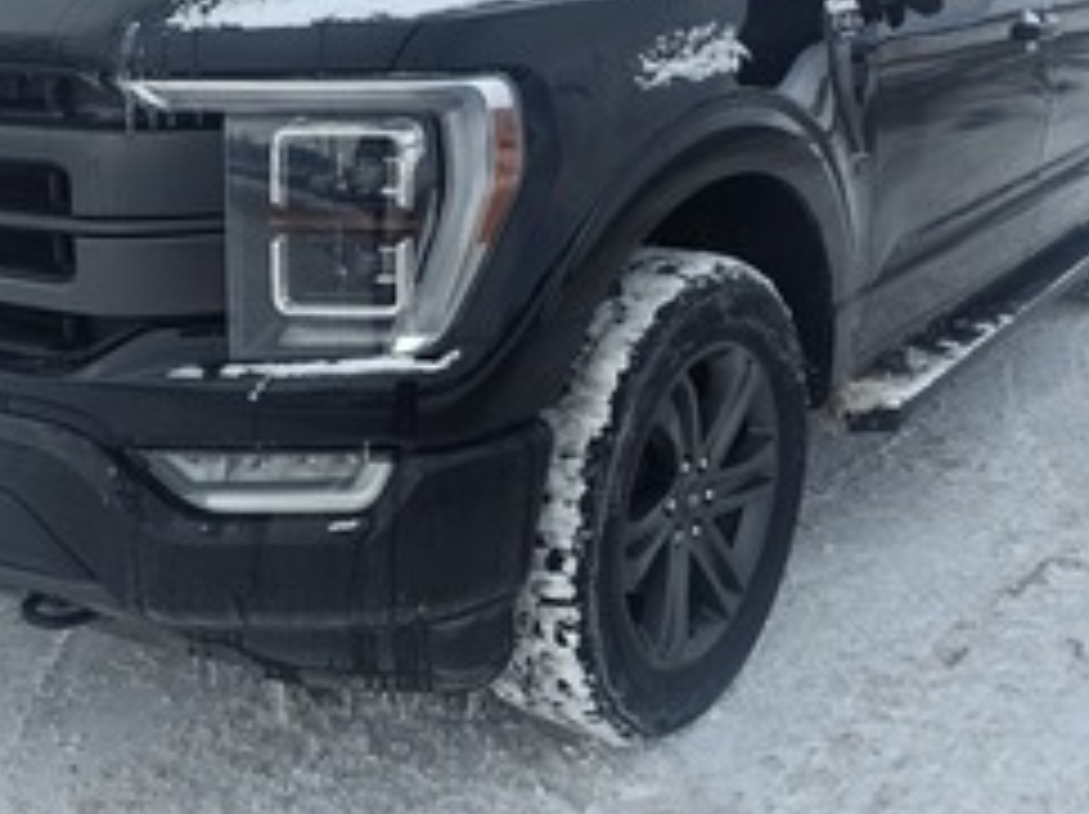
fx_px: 1257
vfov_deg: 35.6
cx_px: 504
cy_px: 286
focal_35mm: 40
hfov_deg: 46.8
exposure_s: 1/6355
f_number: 1.7
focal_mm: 6.3
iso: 80
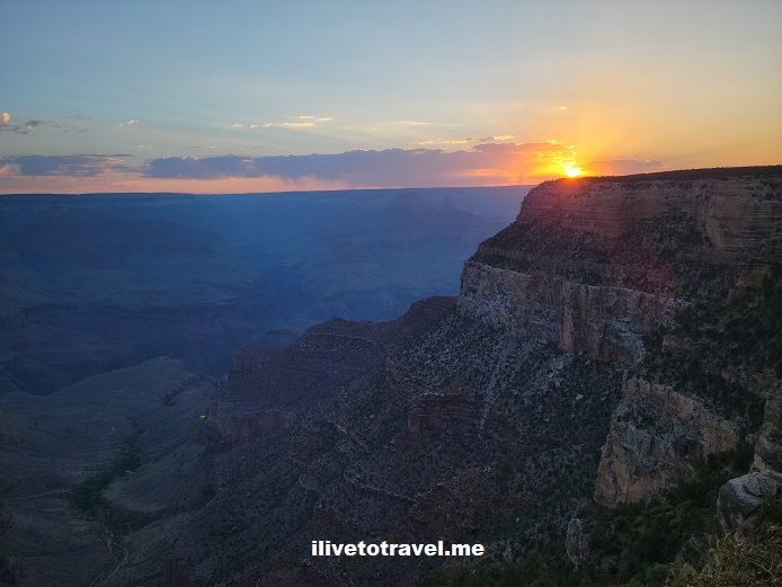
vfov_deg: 49.8
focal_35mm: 28
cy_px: 294
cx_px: 391
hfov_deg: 63.4
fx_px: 633
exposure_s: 1/232
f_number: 2
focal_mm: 5.9
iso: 25
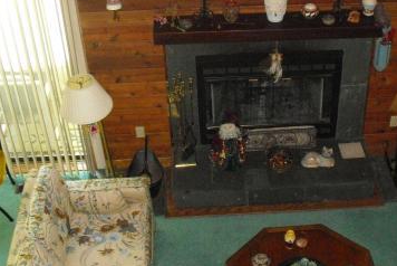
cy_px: 118
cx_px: 269
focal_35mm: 61
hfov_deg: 32.5
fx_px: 673
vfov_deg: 22.3
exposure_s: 1/60
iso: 800
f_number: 3.1
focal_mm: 6.3
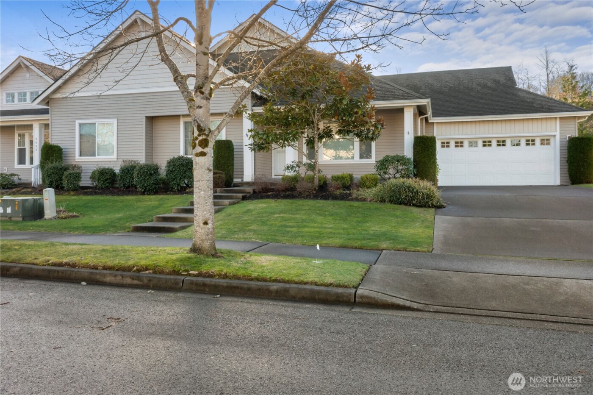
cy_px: 198
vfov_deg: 46.4
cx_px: 296
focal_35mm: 28
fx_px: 461
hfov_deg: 65.5
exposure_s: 1/120
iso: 400
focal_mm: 10.26
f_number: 9
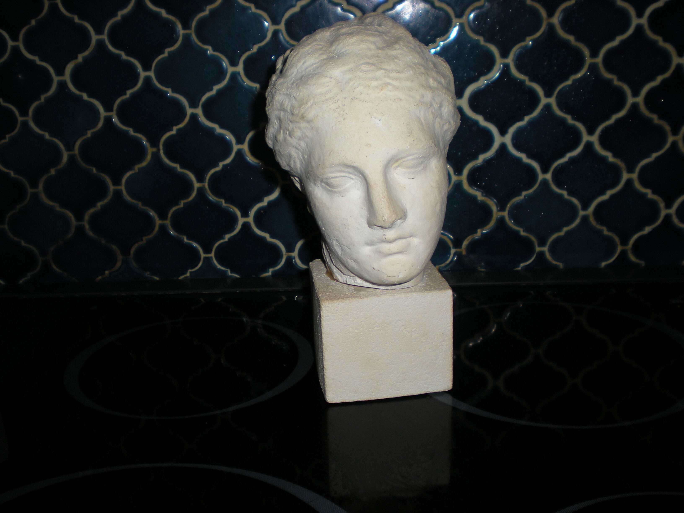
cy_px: 256
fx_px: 751
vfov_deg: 37.7
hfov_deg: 49.0
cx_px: 342
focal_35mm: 38
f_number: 3.1
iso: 64
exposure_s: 1/60
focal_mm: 6.3
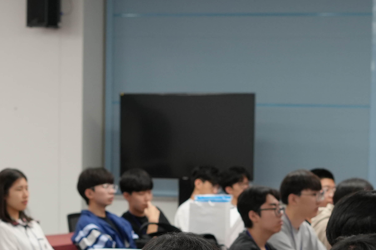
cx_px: 185
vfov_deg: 9.2
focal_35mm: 146
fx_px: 1525
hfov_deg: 14.1
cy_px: 329
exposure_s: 1/160
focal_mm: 50
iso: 1000
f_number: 4
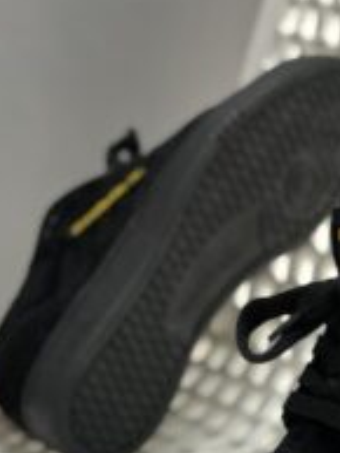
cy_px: 228
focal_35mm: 172
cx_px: 354
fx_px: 2250
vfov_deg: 11.5
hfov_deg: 8.6
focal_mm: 9
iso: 400
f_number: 2.8
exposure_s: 1/20
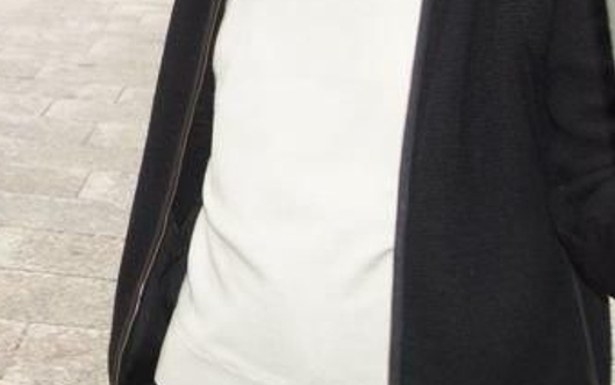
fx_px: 1317
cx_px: 35
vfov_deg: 16.0
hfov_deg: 25.3
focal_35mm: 79
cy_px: -77
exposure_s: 1/60
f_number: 4
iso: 100
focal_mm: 17
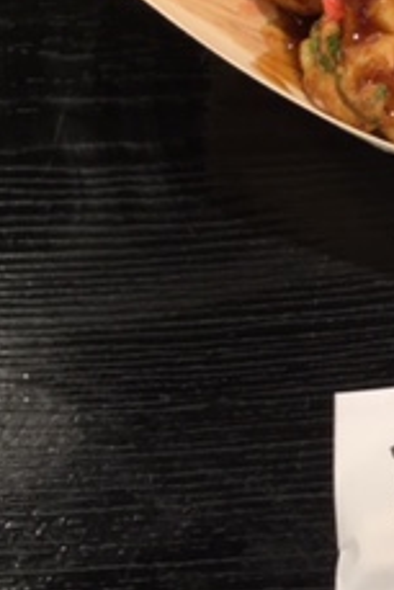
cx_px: 675
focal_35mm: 90
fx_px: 1475
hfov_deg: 13.8
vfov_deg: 22.1
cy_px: 54
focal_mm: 3.3
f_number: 2.4
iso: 50
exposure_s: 1/30
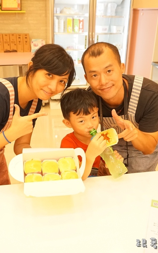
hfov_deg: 34.4
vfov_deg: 52.8
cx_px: 69
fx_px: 255
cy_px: 126
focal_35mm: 37
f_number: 4
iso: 1600
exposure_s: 1/160
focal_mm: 16
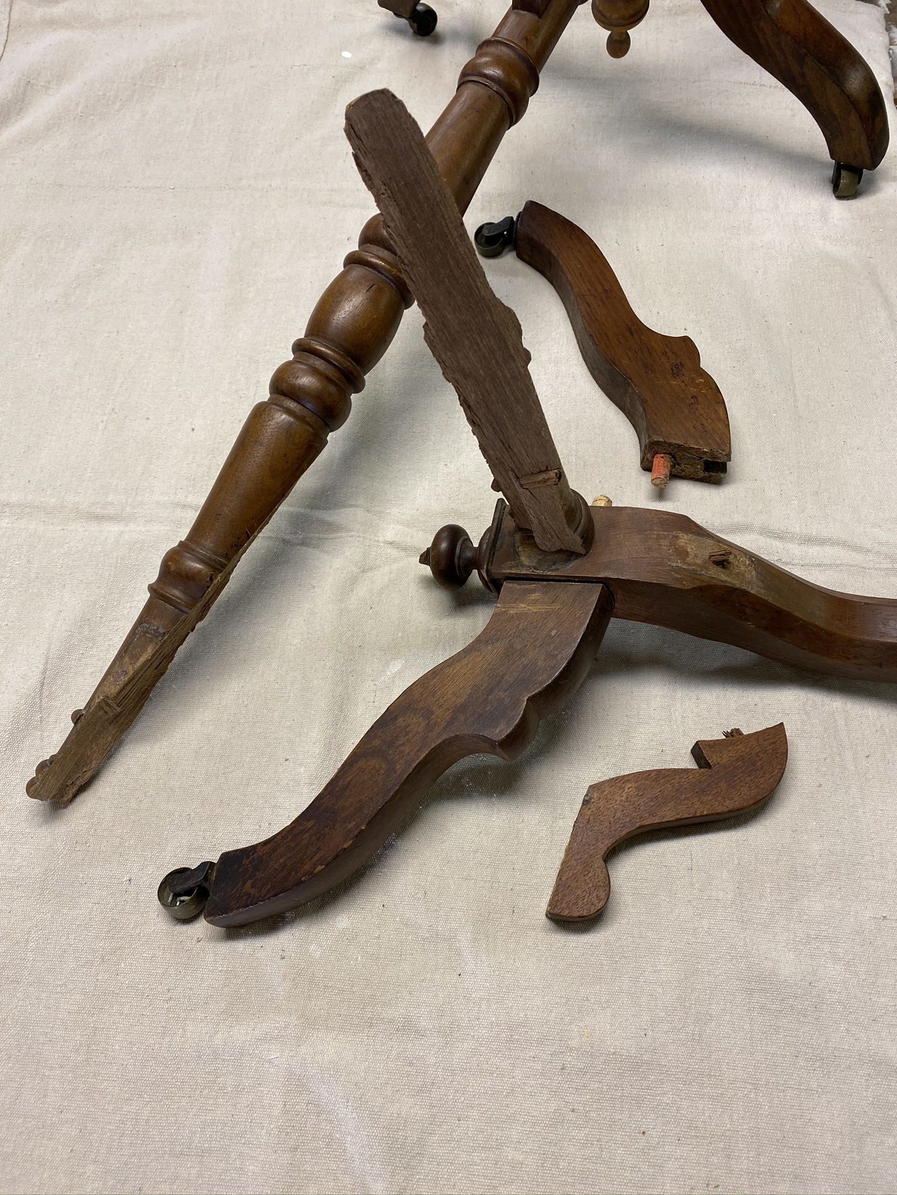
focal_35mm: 26
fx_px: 898
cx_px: 448
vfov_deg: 67.3
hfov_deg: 53.1
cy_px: 598
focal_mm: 4.25
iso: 64
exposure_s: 1/60
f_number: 1.8
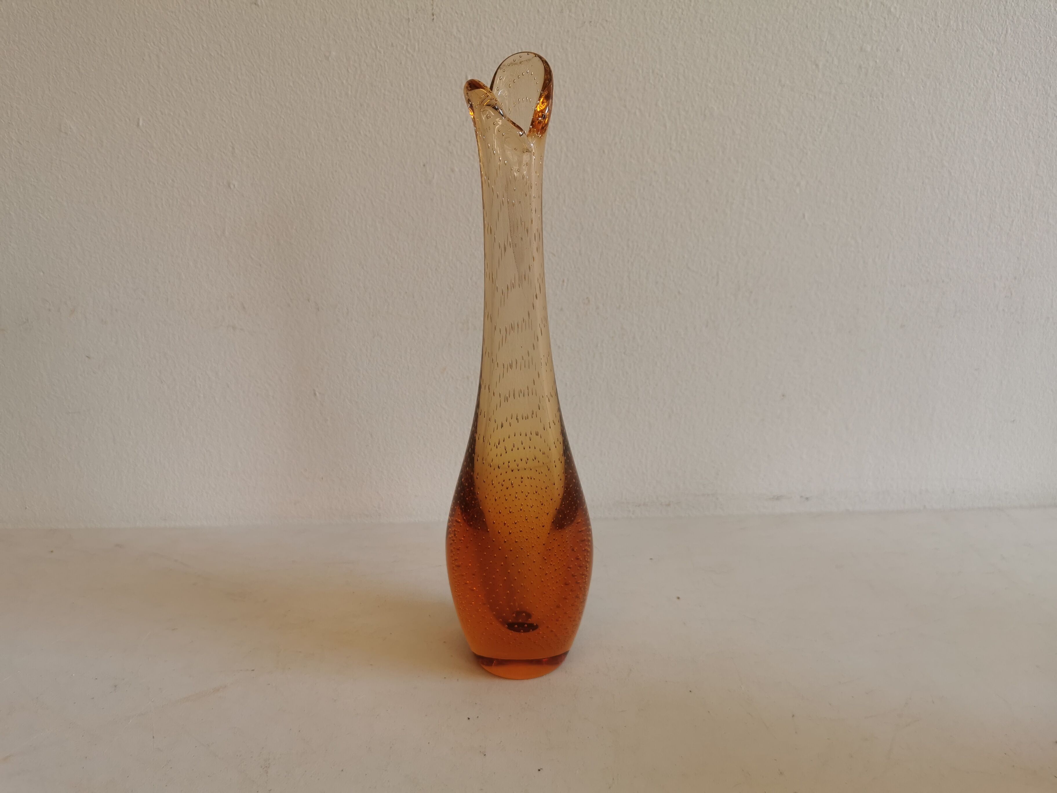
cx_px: 528
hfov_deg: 65.3
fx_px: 824
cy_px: 396
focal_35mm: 27
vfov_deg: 51.4
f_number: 1.6
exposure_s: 1/240
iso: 50
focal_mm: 5.56
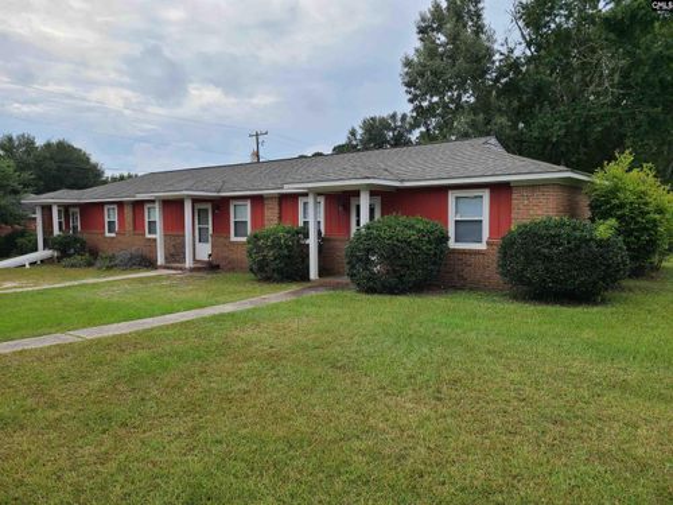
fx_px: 505
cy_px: 252
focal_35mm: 26
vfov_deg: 53.1
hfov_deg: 67.3
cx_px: 336
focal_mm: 5.4
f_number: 1.8
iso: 40
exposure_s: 1/1293
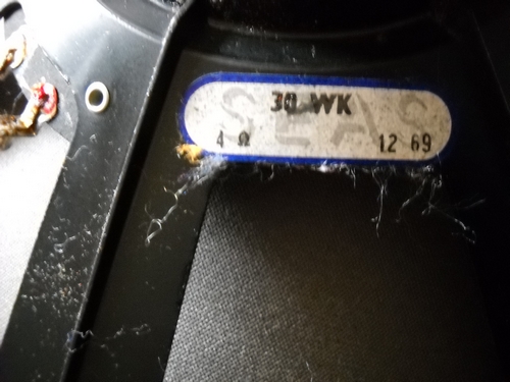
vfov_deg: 35.1
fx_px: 604
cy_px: 191
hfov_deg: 45.8
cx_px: 255
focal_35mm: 41
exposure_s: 1/9
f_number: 3.1
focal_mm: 6.72
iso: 800
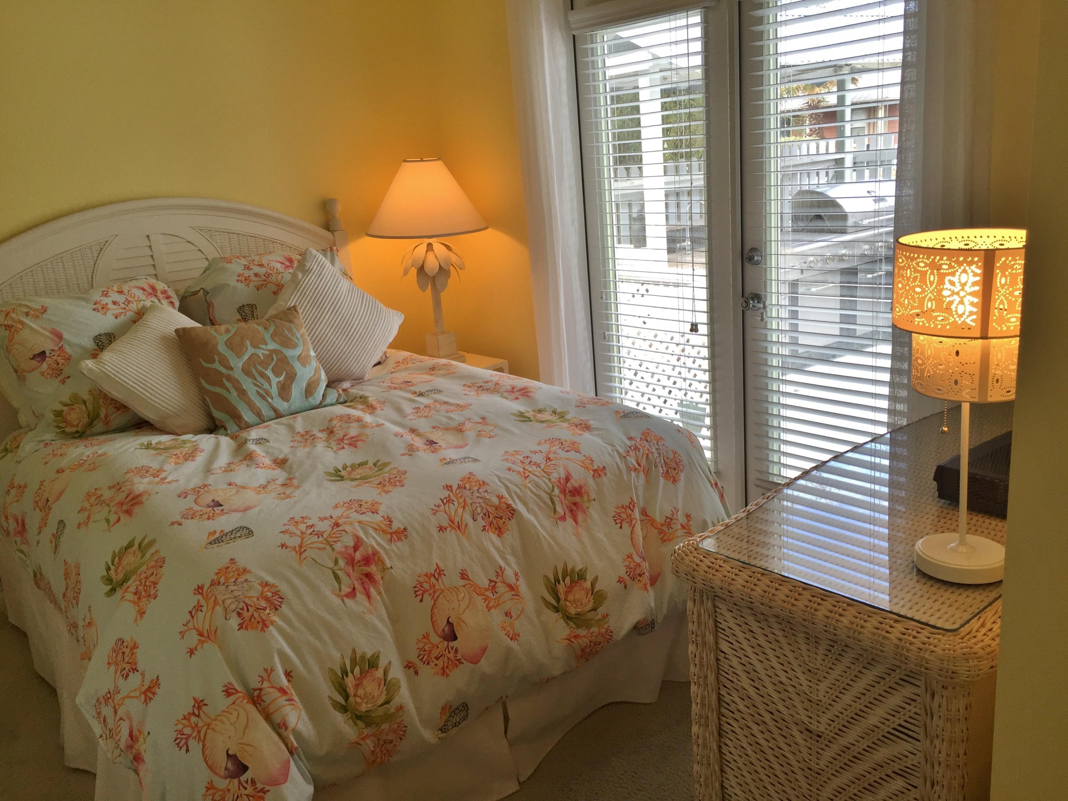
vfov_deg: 48.2
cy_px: 400
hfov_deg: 61.7
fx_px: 895
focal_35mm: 29
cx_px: 534
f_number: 2.2
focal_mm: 4.15
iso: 32
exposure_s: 1/120
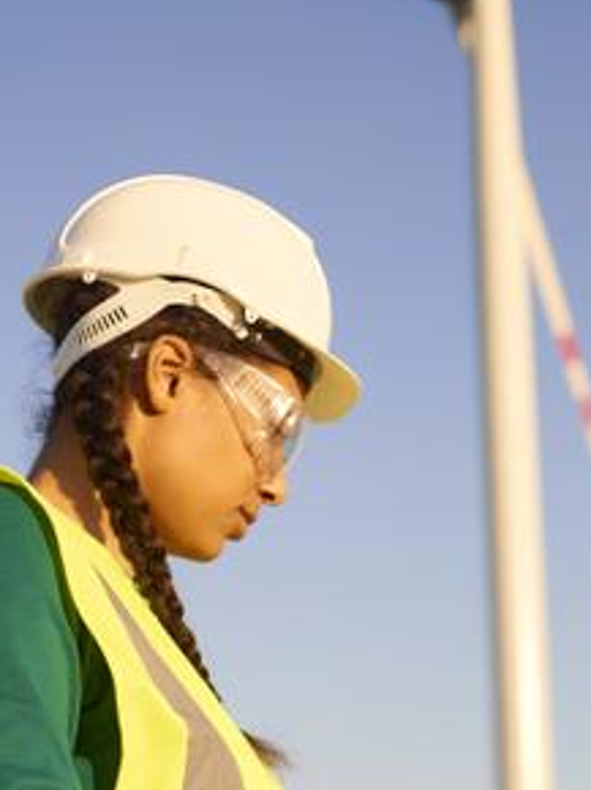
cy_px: 504
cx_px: 414
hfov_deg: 18.8
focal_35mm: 78
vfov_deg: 25.0
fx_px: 1778
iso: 100
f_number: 2.5
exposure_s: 1/1600
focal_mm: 35
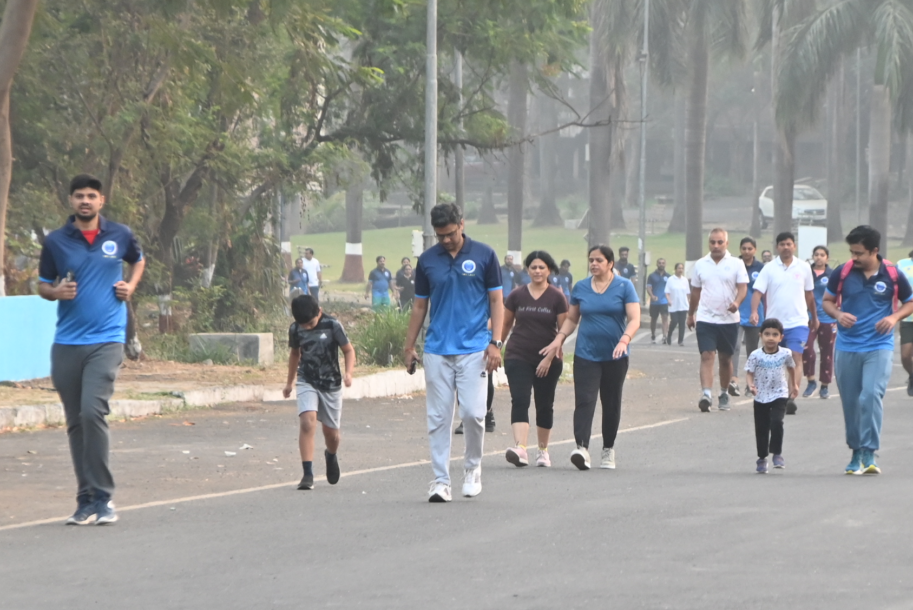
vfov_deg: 5.0
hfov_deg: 7.5
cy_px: 421
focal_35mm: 274
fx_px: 6955
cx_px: 485
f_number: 5.6
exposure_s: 1/125
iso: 1250
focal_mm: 105
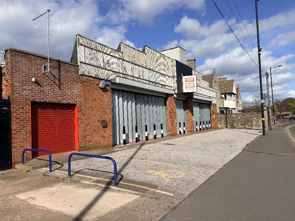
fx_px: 213
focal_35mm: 25
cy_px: 110
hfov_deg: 69.4
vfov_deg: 54.9
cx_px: 148
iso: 80
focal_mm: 6.76
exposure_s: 1/8130
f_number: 1.78
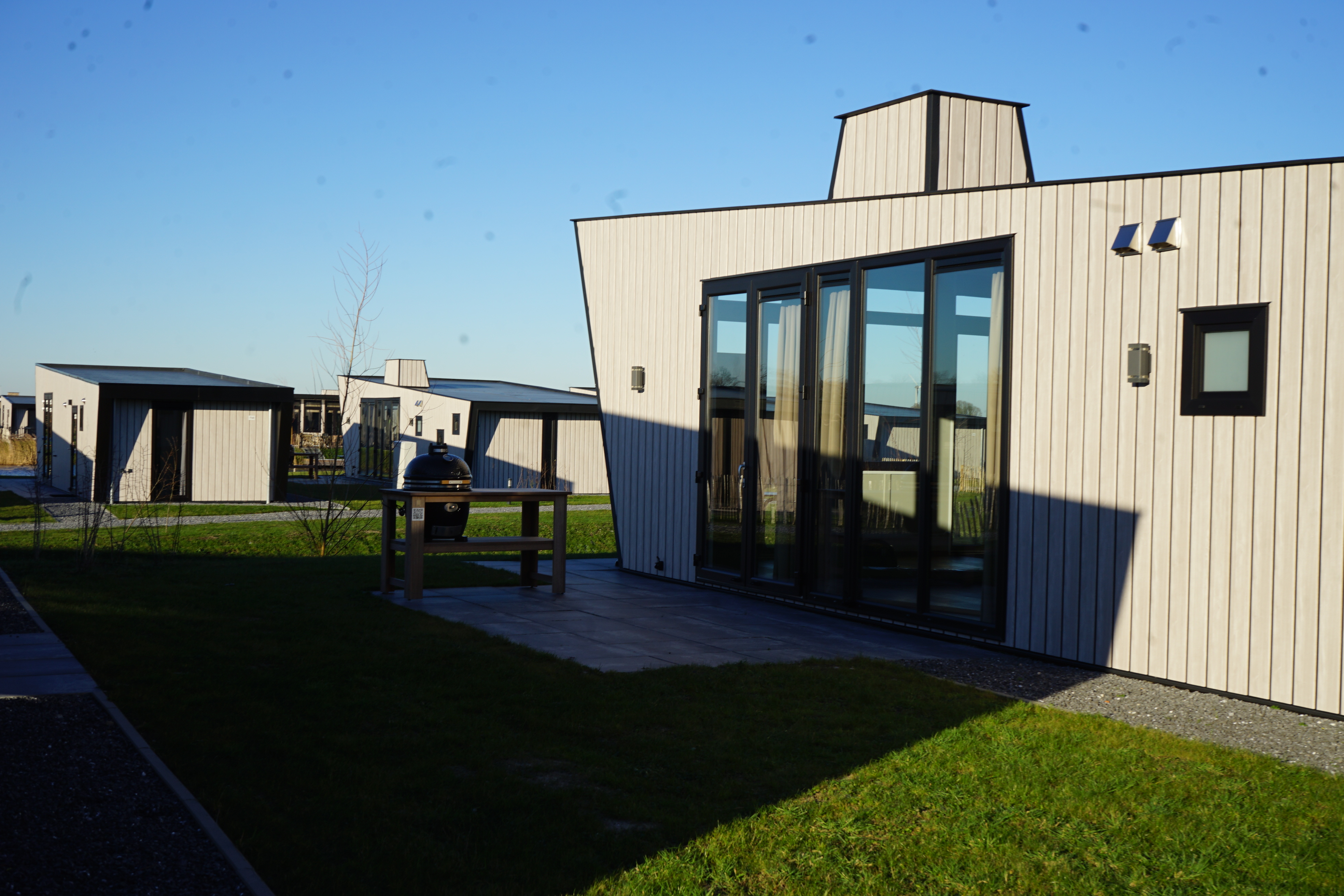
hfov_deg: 47.4
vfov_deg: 32.6
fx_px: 1531
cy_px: 448
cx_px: 672
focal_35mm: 41
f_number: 11
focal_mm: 41
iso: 100
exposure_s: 1/125
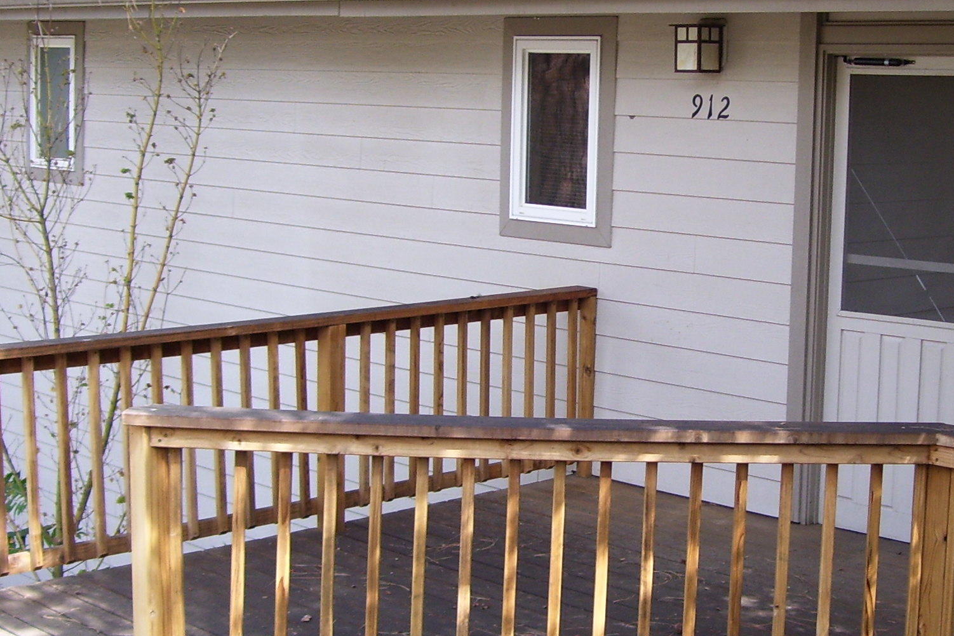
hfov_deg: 30.2
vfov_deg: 20.6
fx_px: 1749
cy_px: 305
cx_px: 676
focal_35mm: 66
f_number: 2.7
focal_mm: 6
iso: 80
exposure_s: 1/250
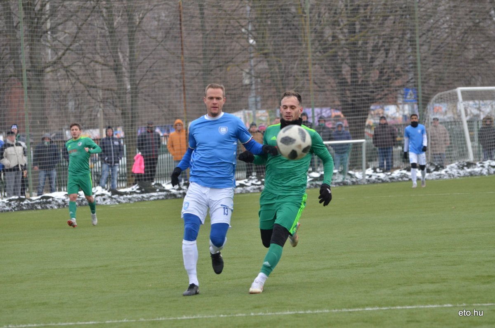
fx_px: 3190
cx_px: 248
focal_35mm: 232
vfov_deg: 5.9
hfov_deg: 8.9
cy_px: 164
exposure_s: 1/1250
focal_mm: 155
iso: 500
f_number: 4.8
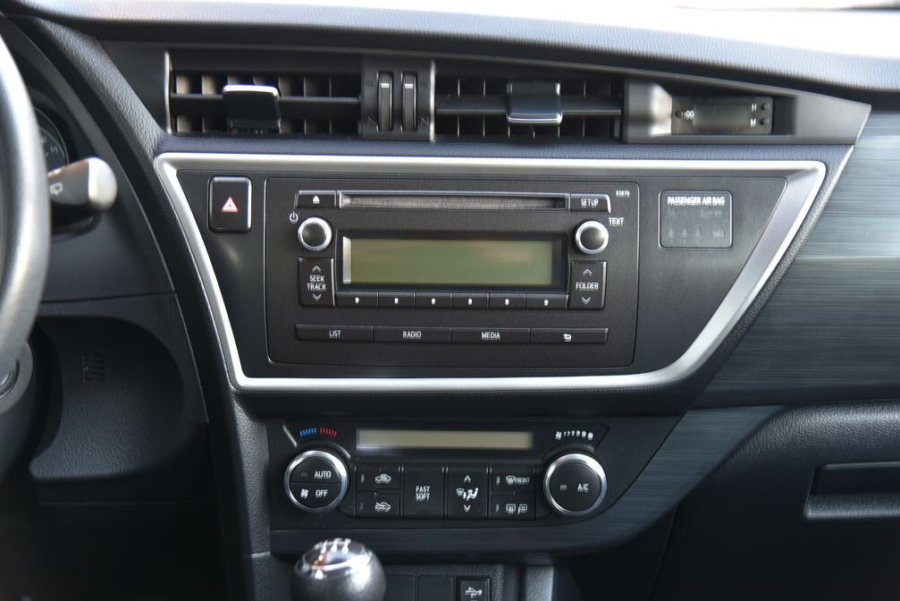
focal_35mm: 59
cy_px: 300
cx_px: 451
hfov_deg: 33.9
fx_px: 1475
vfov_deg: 23.0
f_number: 4
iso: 500
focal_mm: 58
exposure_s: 1/3
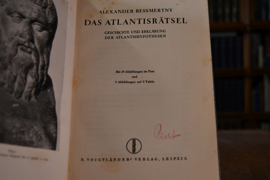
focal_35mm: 46
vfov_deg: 29.2
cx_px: 153
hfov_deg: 42.7
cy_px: 90
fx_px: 345
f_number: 4
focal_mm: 26
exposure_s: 1/250
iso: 400
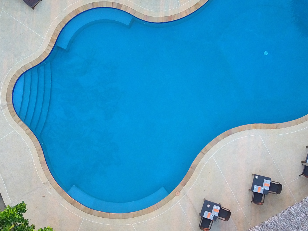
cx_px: 168
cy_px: 154
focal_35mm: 57
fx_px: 507
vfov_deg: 25.5
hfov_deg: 33.8
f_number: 2.8
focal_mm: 3.61
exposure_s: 1/25
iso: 219
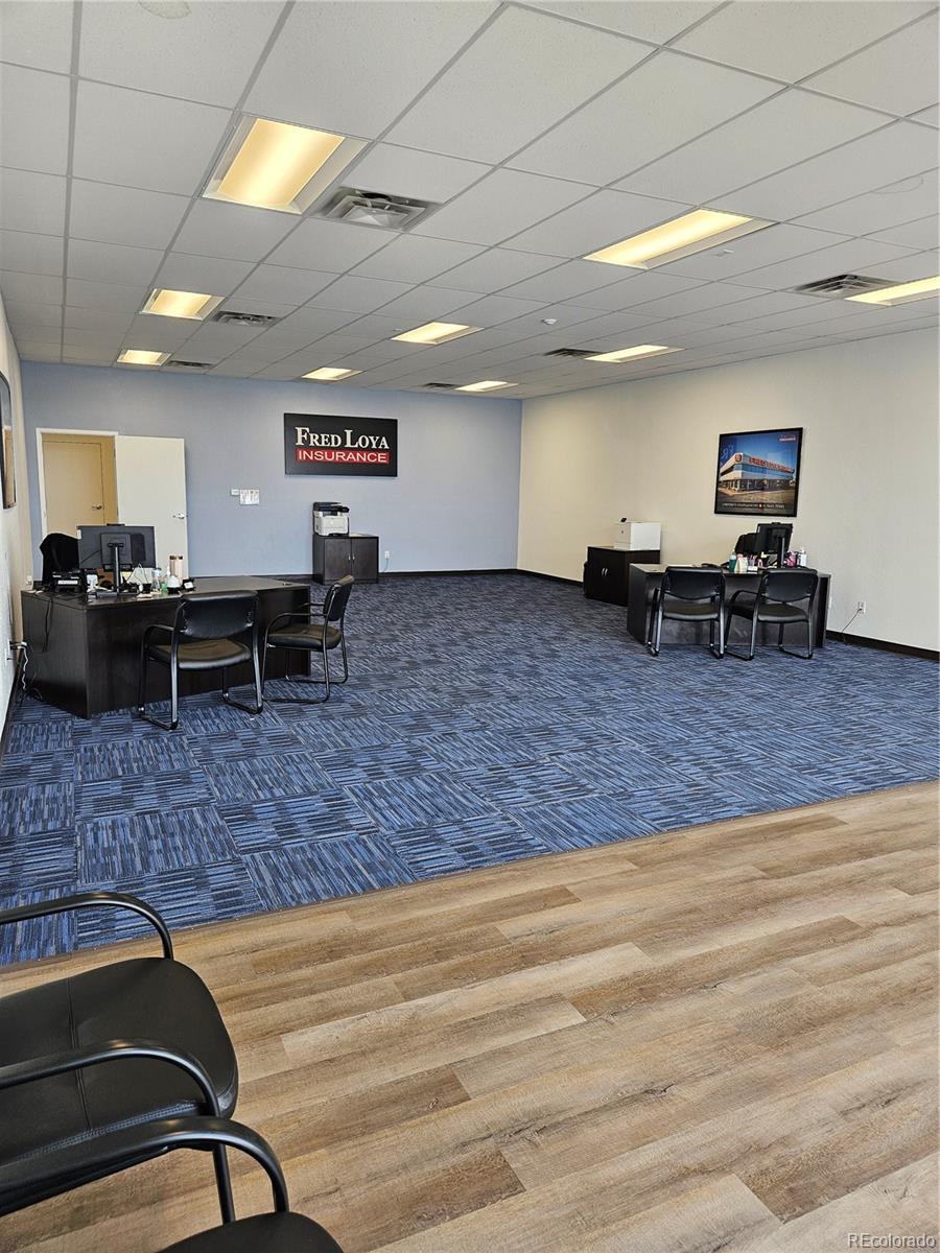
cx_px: 470
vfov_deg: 73.9
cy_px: 626
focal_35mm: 23
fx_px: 833
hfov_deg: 58.9
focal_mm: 5.4
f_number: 1.8
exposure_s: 1/120
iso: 80
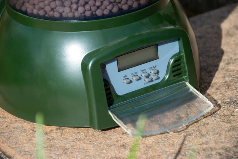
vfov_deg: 8.7
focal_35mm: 158
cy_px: 80
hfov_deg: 13.0
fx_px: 1041
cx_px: 119
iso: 200
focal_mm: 105
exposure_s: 1/640
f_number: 6.3
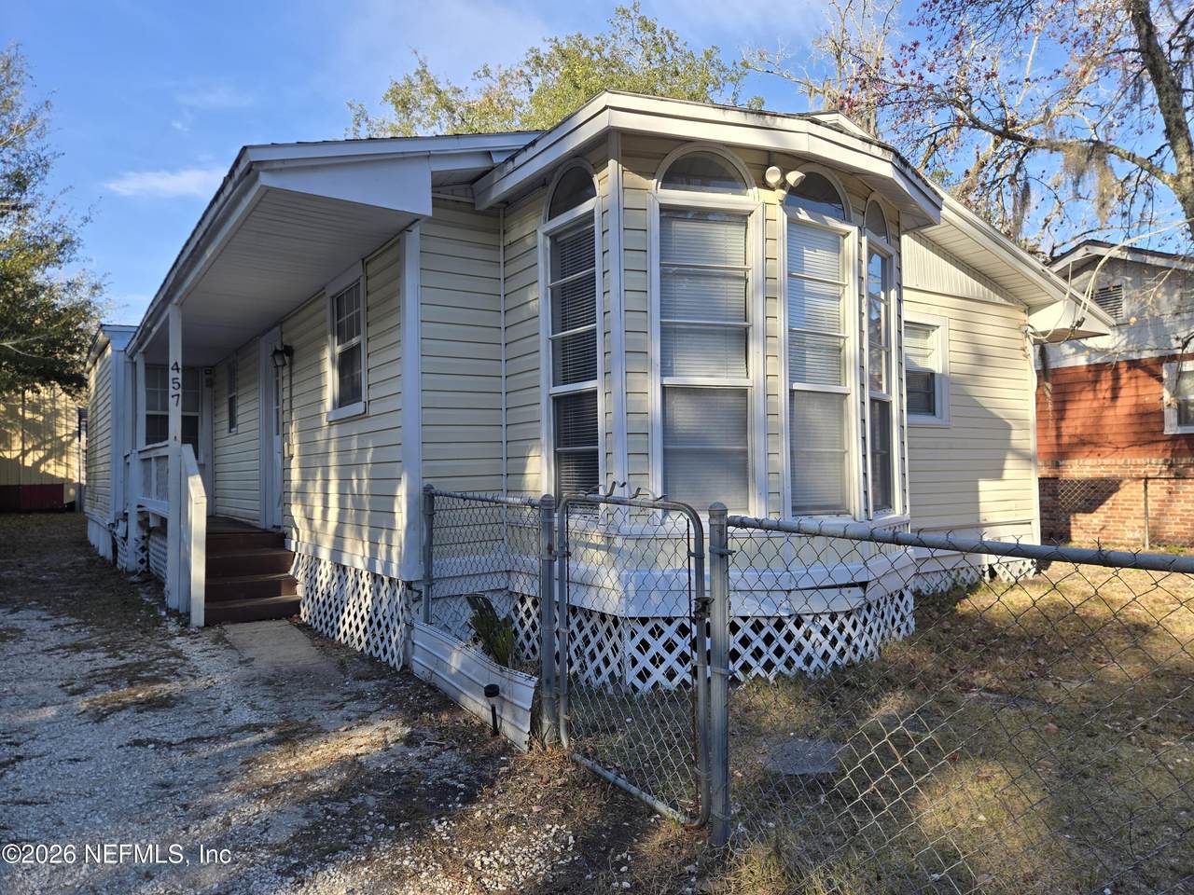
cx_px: 597
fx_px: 793
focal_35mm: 23
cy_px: 448
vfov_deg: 58.9
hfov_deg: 73.9
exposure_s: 1/765
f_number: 1.8
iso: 25
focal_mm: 5.4
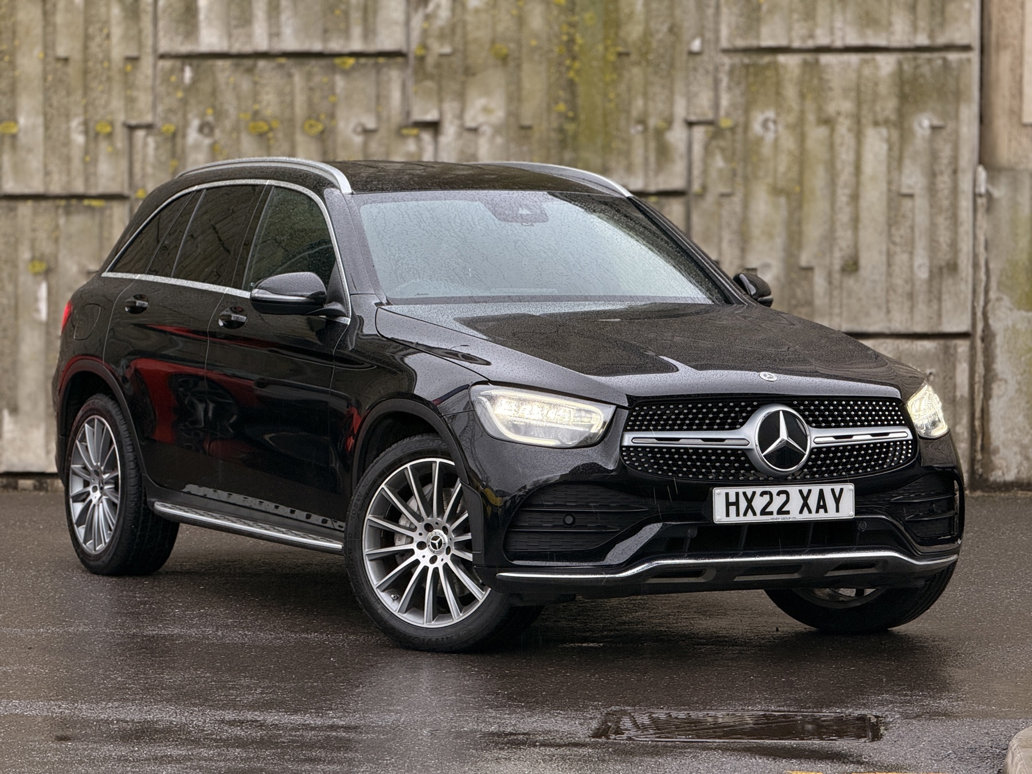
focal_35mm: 120
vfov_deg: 12.3
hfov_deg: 16.4
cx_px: 516
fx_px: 3578
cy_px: 387
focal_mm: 15.66
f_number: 2.8
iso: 100
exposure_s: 1/100
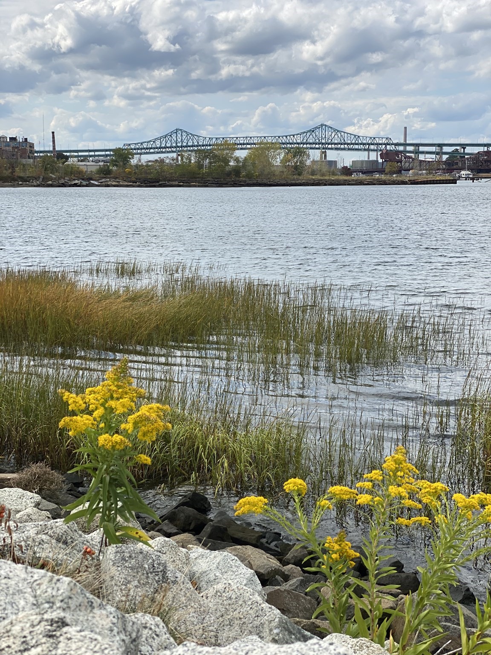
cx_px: 246
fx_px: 983
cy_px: 328
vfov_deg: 36.8
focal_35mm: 52
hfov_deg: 28.0
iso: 20
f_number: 2
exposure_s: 1/1497
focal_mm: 6
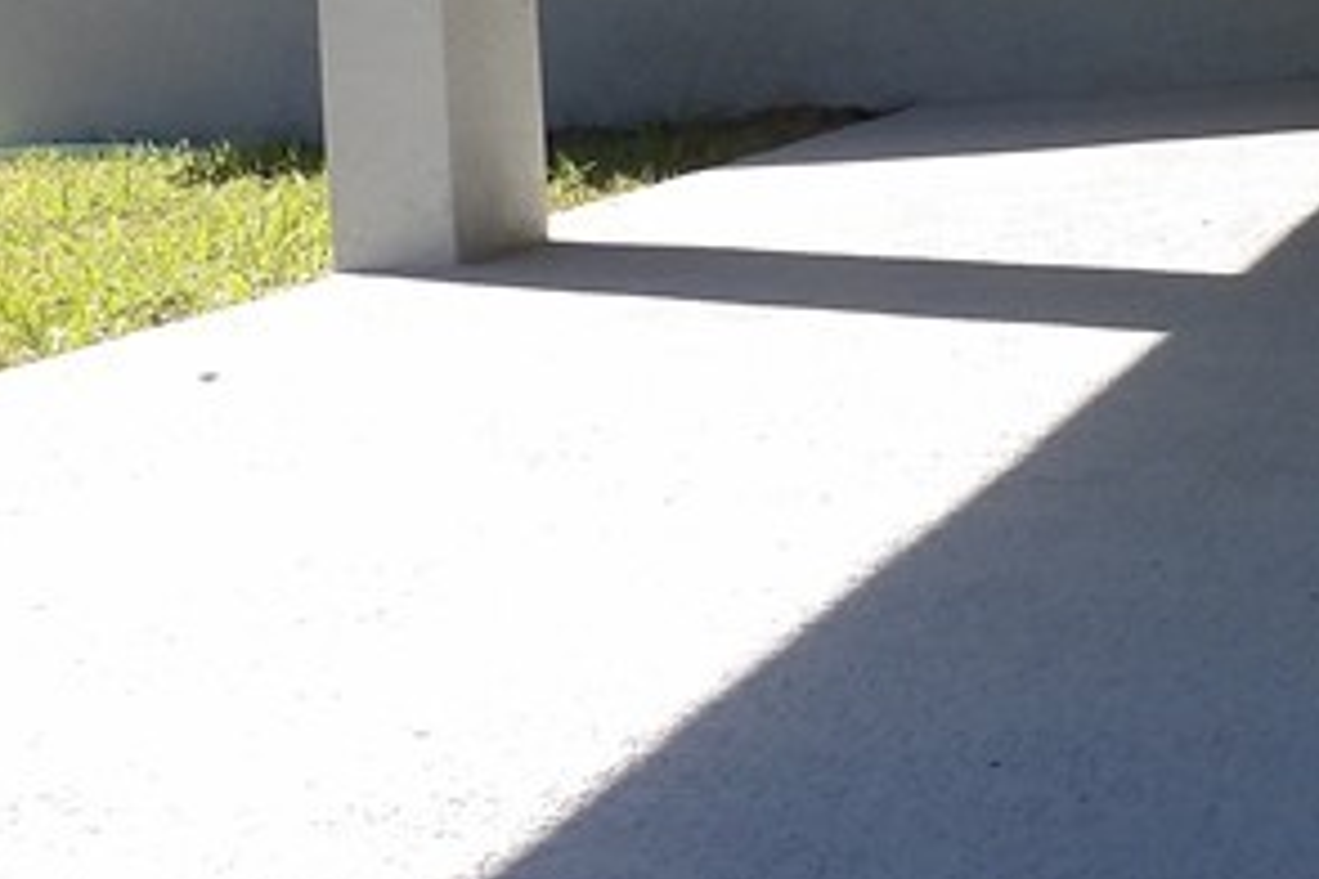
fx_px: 3187
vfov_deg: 15.0
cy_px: -238
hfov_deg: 22.8
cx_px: 1202
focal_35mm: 87
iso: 100
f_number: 3.2
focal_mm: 4.3
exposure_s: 1/506
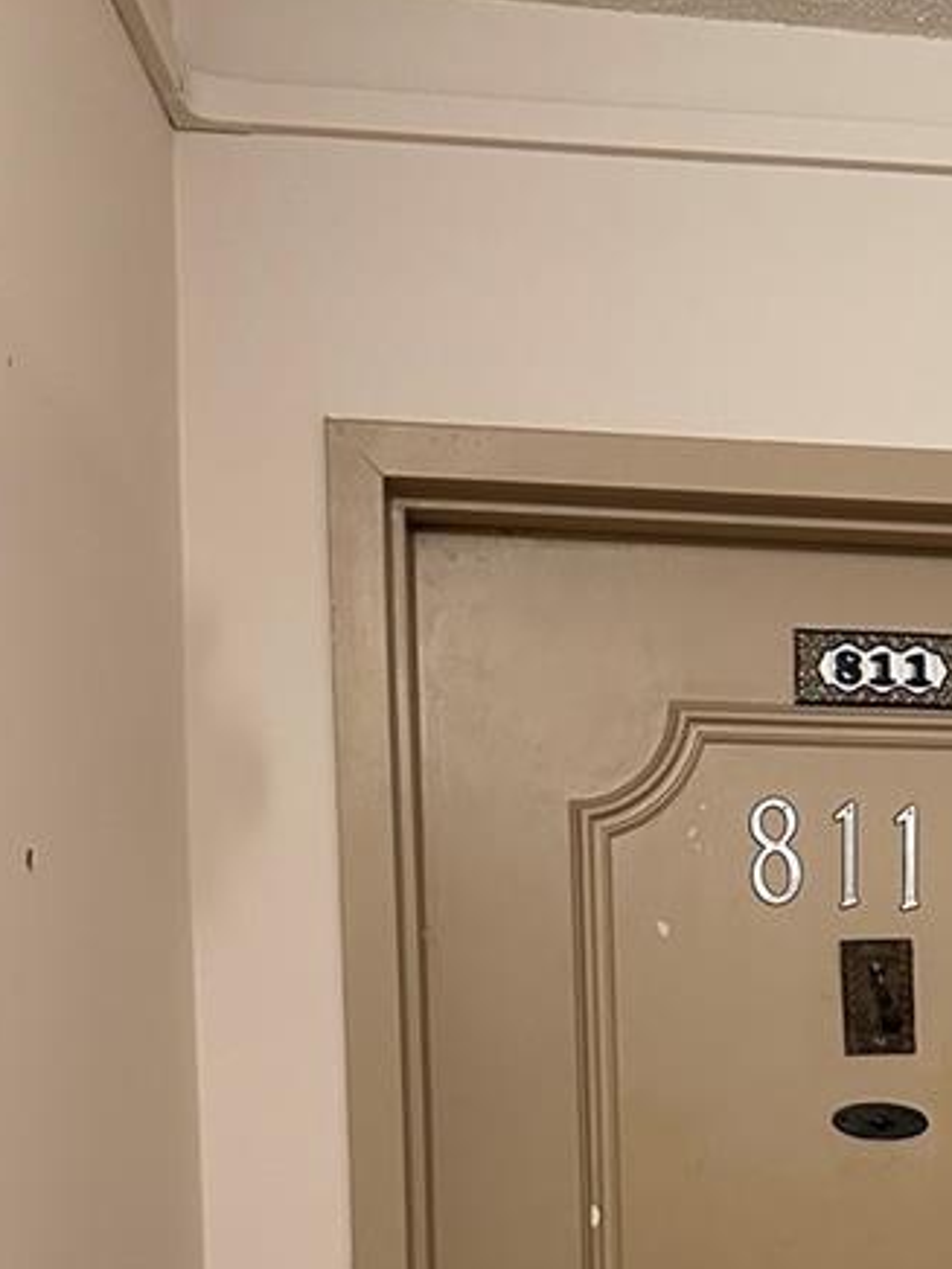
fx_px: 2420
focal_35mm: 66
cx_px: 1013
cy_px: 1345
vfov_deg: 27.3
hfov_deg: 21.3
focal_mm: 6.86
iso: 640
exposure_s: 1/60
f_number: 1.78
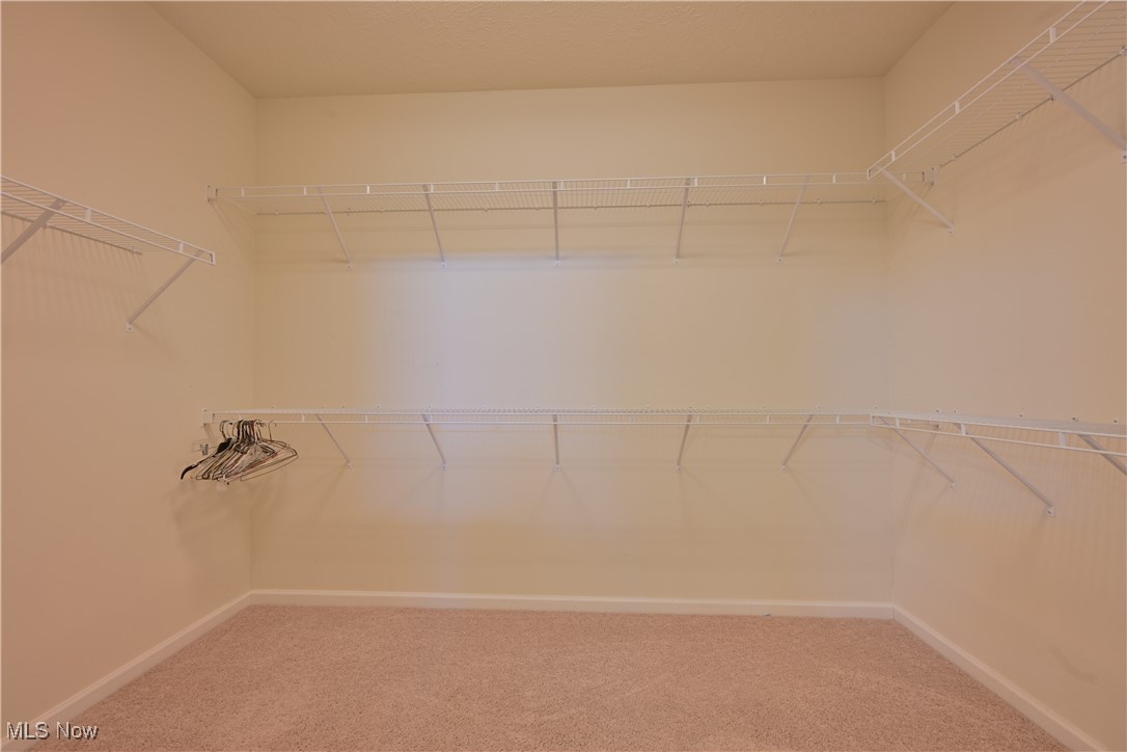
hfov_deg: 104.3
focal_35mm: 14
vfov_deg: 81.2
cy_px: 376
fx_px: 438
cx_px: 564
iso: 400
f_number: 9
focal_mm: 14
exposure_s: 1/3
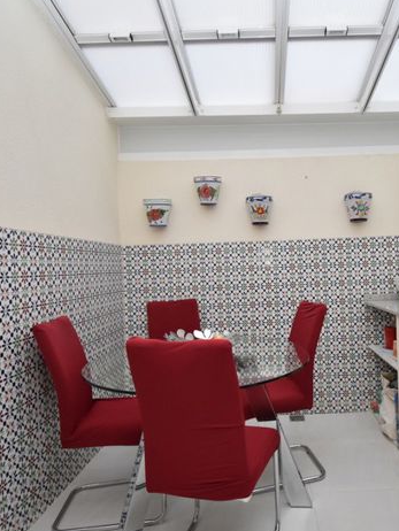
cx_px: 265
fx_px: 338
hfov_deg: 59.7
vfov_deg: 76.4
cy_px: 267
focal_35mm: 22
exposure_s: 1/125
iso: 800
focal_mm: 10
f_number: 4.5
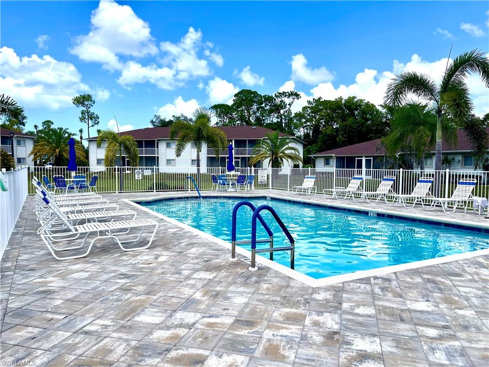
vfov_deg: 53.1
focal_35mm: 26
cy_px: 184
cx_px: 244
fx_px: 367
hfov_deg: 67.3
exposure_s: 1/3922
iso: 32
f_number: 1.6
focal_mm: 5.1
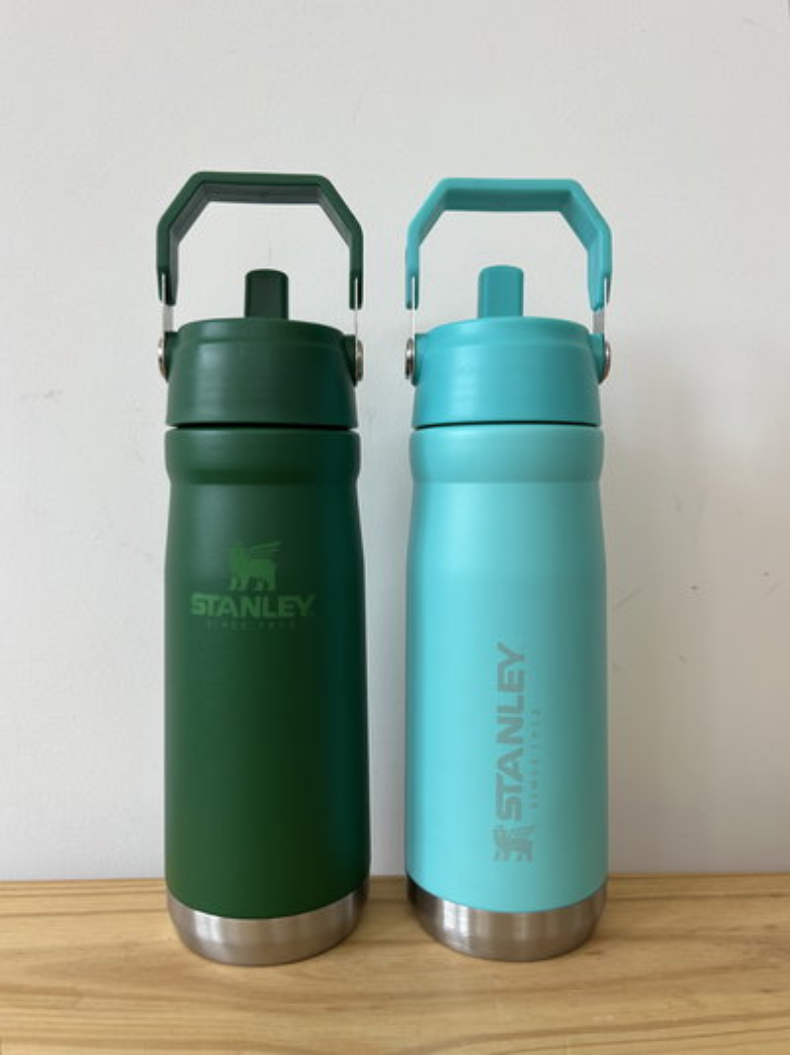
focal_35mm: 26
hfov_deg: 53.0
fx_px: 792
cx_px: 395
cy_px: 528
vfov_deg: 67.3
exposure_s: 1/121
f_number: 1.5
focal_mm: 5.7
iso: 50
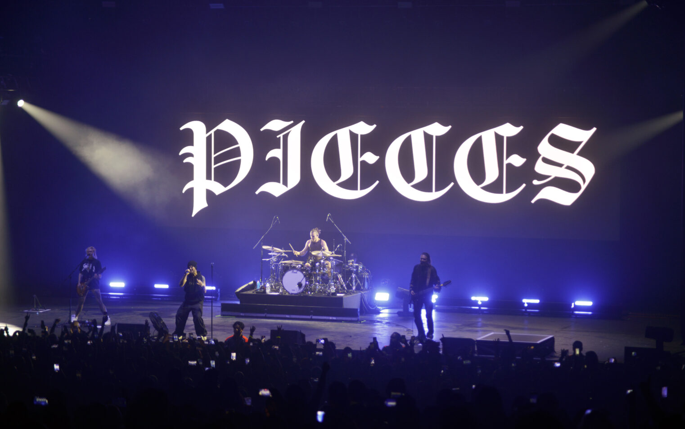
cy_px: 217
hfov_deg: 19.3
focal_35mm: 108
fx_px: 2017
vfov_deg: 12.1
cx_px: 342
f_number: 4.2
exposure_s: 1/90
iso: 320
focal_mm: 105
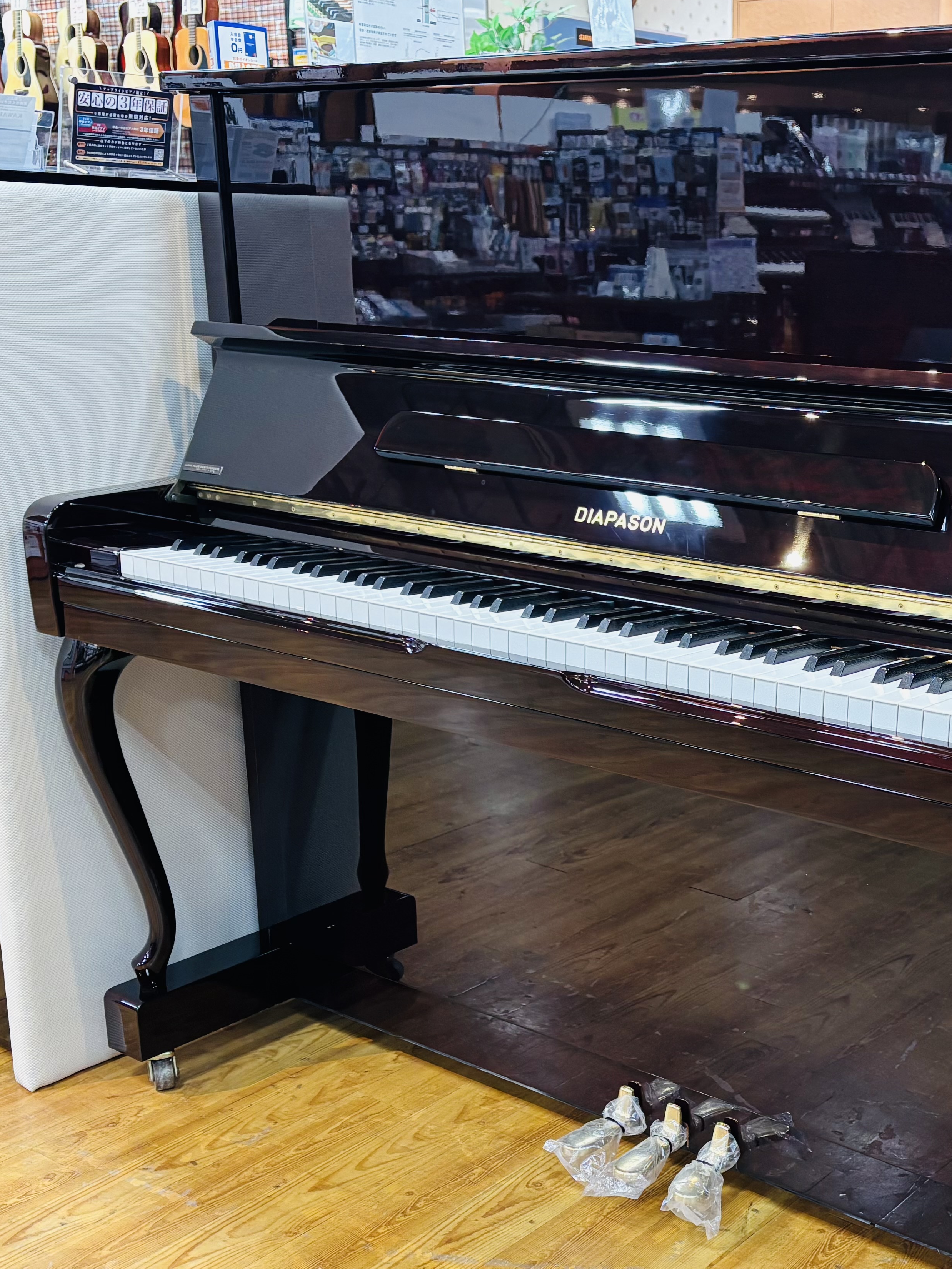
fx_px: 1650
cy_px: 776
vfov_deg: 41.8
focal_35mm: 45
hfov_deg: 31.3
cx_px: 774
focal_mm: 5.96
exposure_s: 1/60
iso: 160
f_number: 1.6
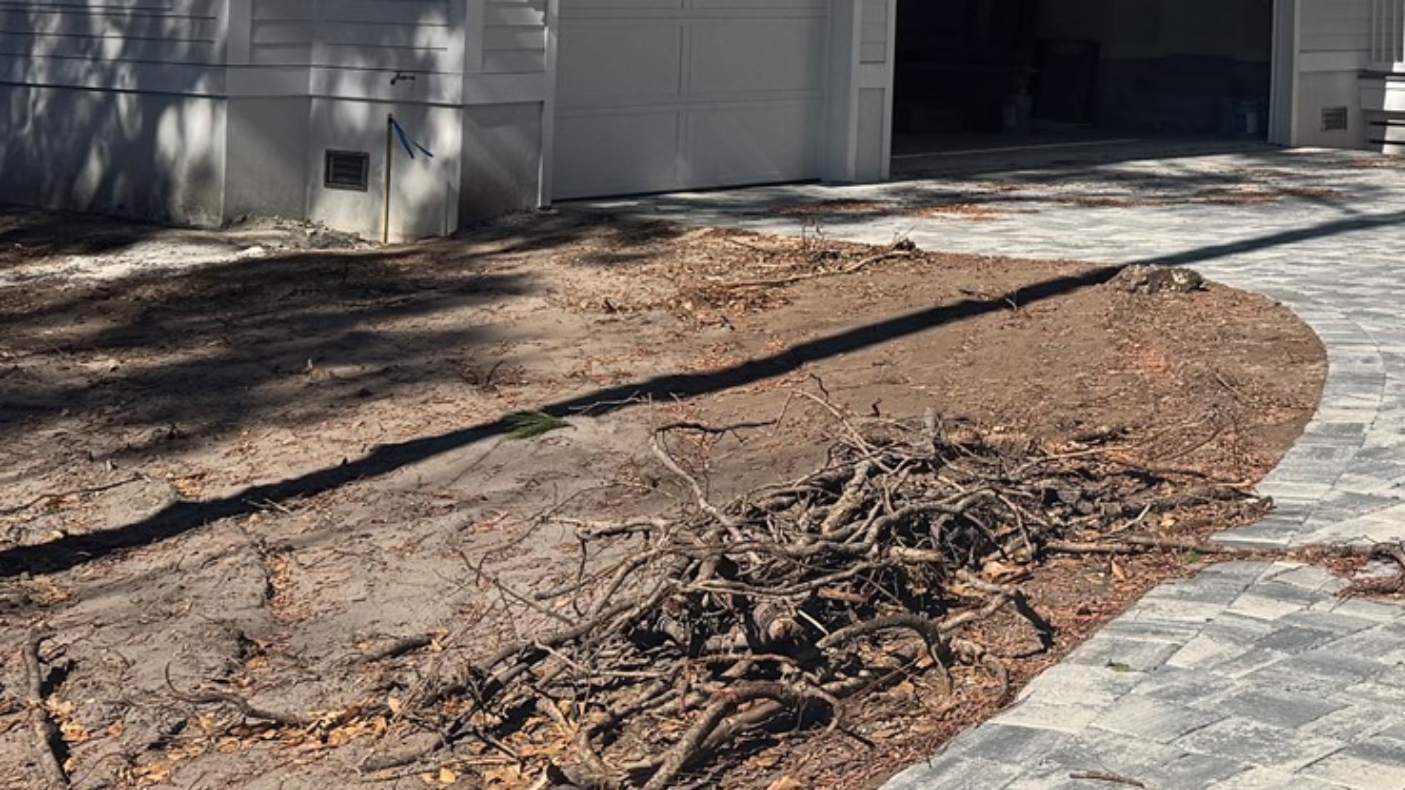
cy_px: -126
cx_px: 1376
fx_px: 2533
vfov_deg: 17.0
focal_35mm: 68
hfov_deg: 29.2
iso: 80
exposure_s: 1/5814
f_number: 1.78
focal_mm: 6.76
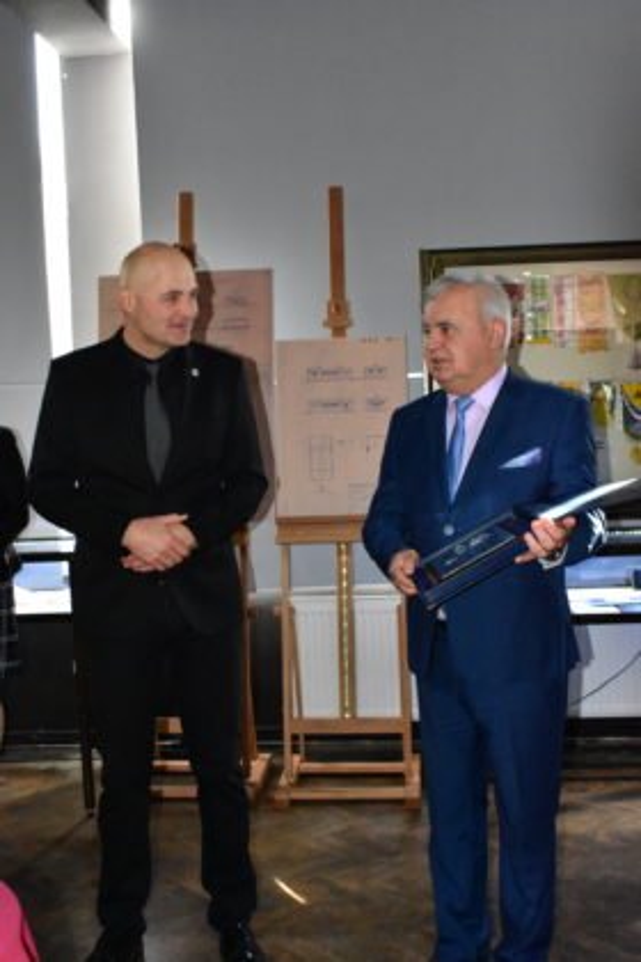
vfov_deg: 46.4
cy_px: 481
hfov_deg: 31.9
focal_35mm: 42
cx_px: 320
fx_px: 1122
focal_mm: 28
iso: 8000
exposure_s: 1/200
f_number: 8
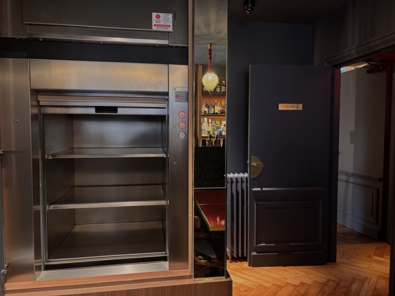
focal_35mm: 26
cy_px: 148
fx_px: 297
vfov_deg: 53.1
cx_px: 198
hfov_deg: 67.3
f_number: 1.6
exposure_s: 1/33
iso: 640
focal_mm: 5.96
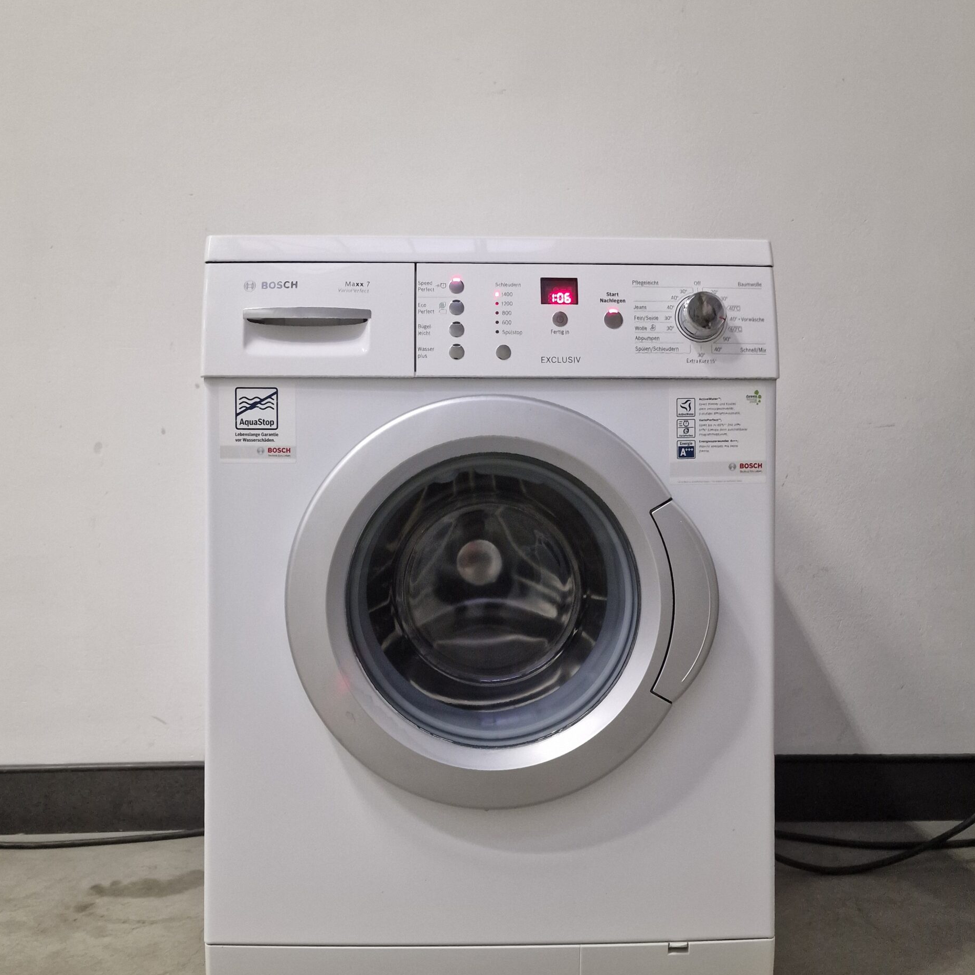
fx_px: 892
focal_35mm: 28
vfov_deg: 57.3
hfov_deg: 57.3
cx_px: 484
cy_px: 507
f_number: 1.8
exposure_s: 1/50
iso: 640
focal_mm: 6.4
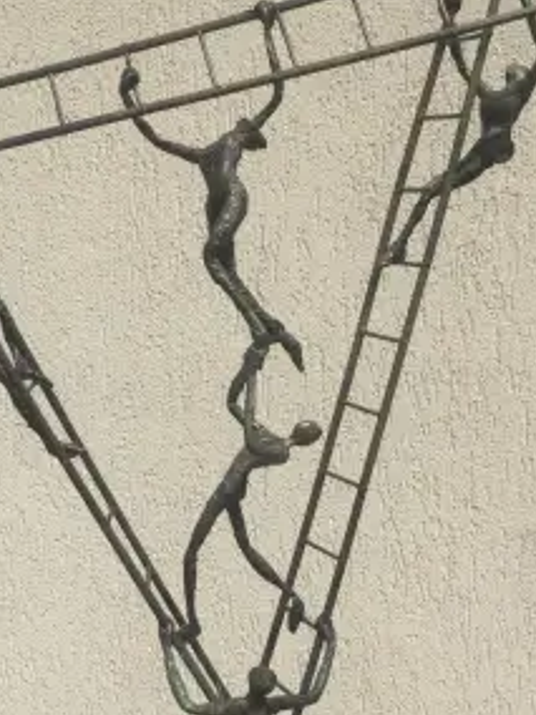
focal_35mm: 51
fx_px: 1053
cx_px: 218
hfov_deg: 28.5
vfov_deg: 37.4
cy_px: 398
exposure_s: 1/2639
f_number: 2.2
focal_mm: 4.15
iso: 32
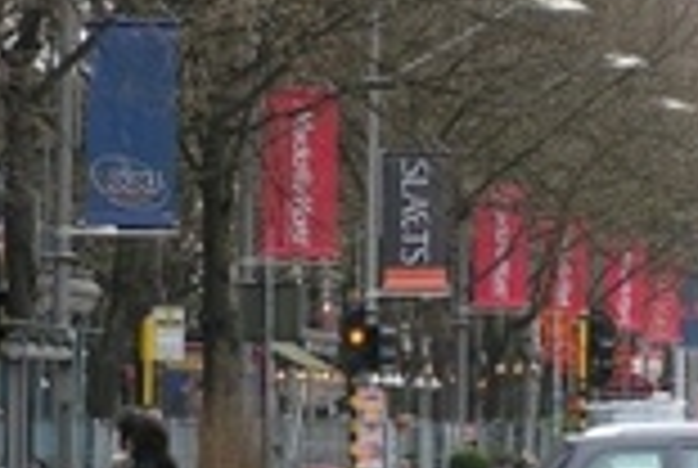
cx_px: 883
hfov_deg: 3.9
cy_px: -20
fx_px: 10335
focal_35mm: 532
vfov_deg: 2.6
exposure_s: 1/200
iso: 50
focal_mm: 26.4
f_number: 3.5
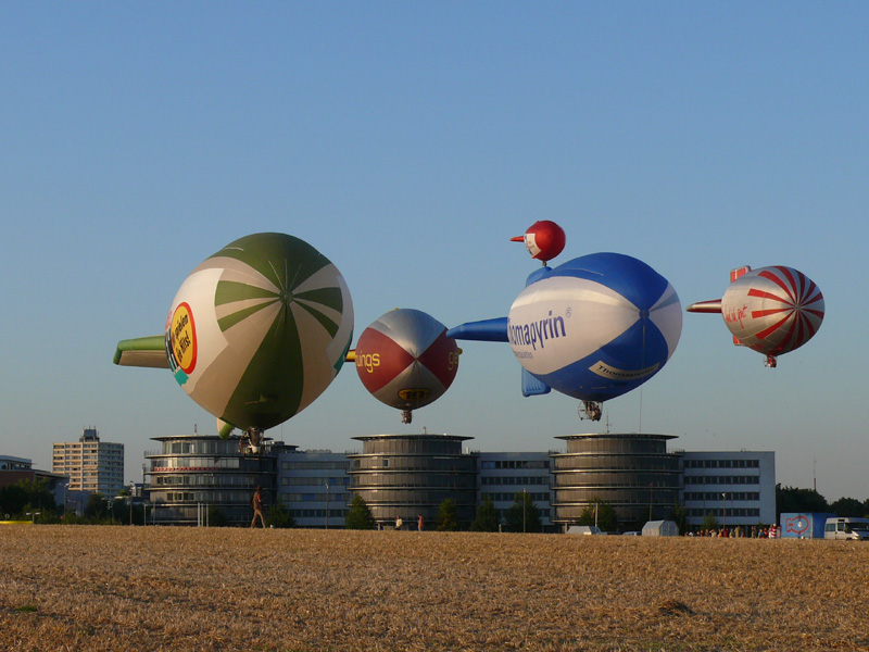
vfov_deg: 16.2
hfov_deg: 21.5
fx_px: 2284
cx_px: 434
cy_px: 326
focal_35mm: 91
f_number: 5.6
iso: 100
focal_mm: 14.1
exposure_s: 1/320
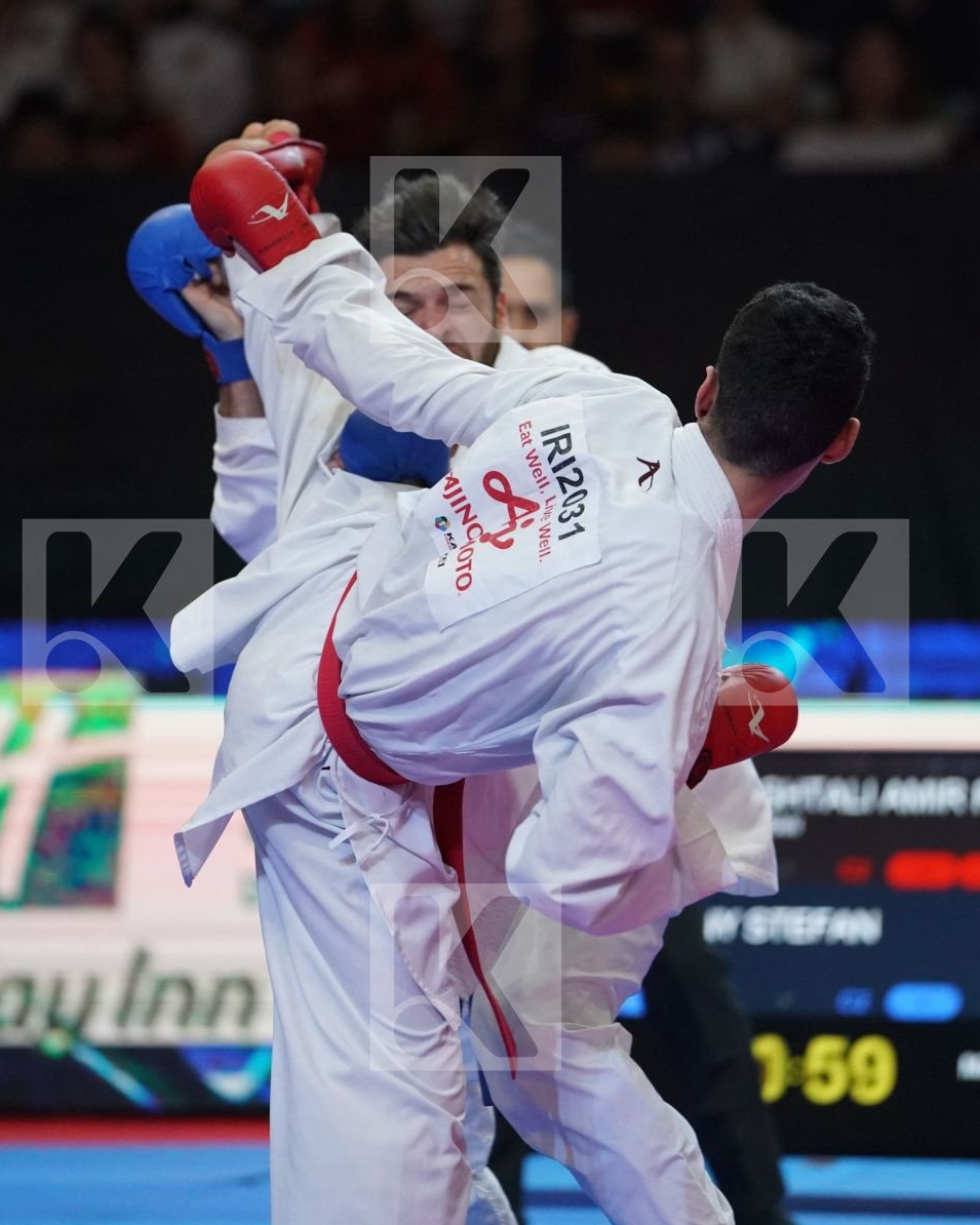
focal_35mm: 283
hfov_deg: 5.5
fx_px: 10262
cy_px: 612
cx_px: 466
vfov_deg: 6.8
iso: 5000
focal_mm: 200
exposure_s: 1/1000
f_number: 2.8
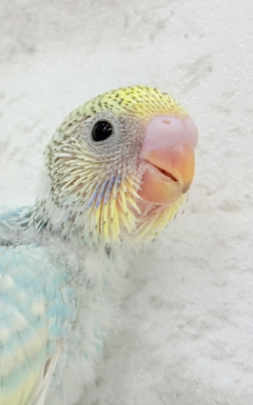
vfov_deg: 24.9
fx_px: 915
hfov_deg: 15.5
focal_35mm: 83
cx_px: 10
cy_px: 218
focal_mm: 5.96
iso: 100
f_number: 1.6
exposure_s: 1/100
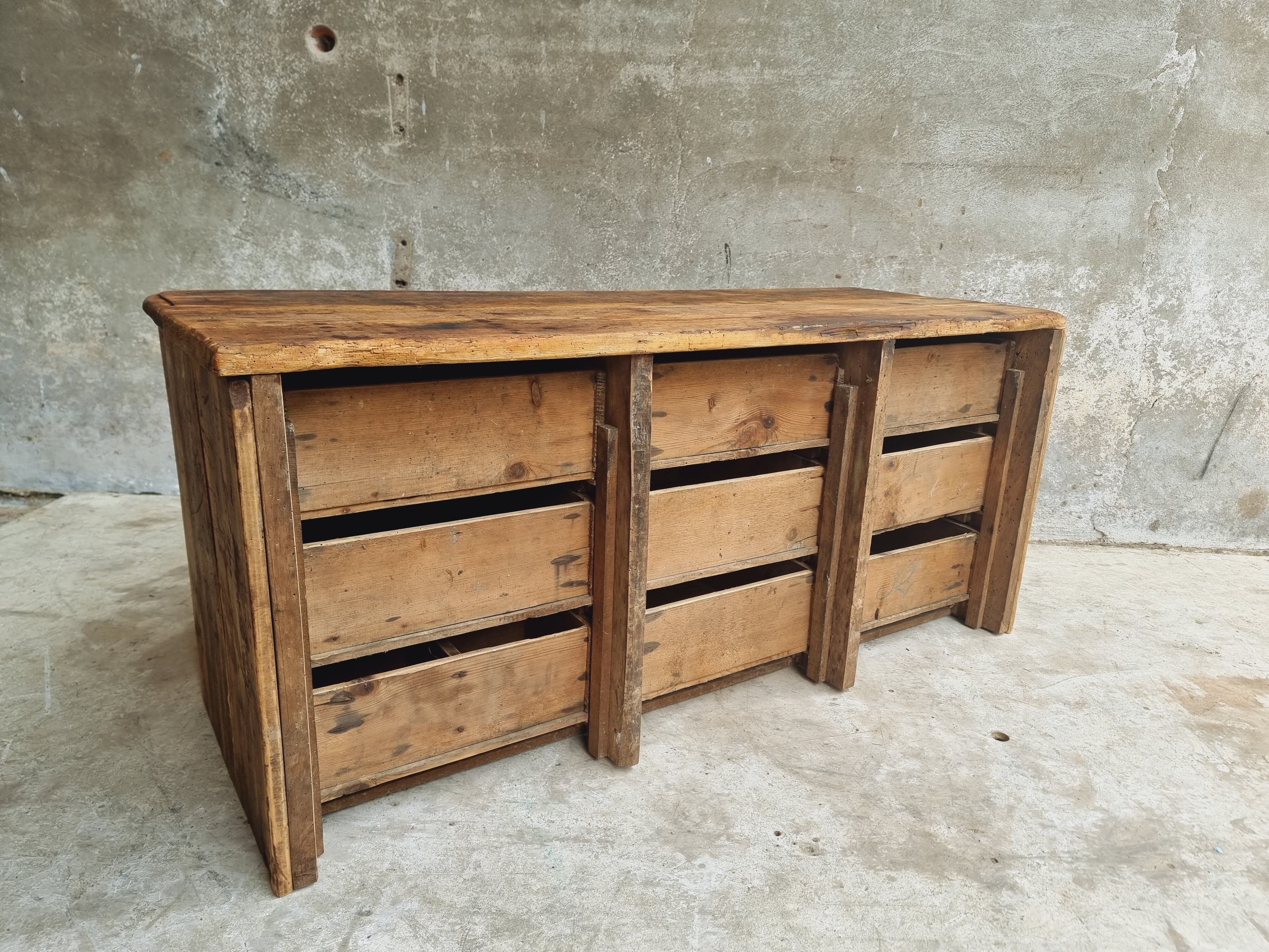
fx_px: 880
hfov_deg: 71.6
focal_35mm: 24
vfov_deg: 56.8
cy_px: 476
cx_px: 634
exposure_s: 1/100
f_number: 1.8
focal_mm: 6.7
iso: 50
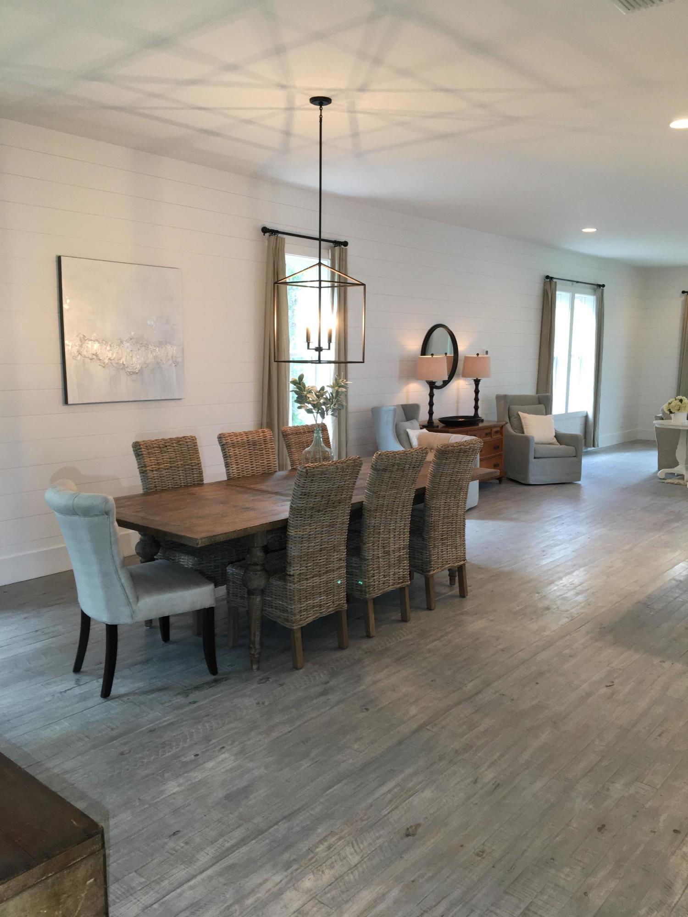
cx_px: 344
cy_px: 458
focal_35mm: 29
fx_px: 769
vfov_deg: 61.7
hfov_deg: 48.2
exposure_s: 1/30
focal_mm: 4.15
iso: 64
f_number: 2.2
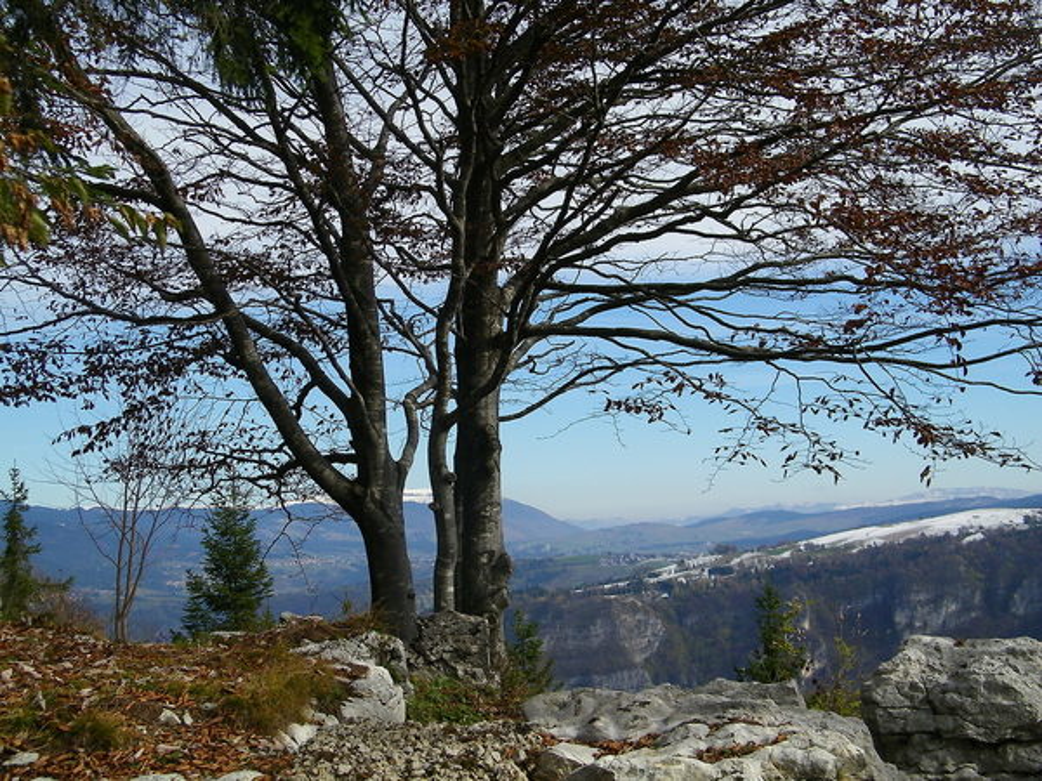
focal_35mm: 55
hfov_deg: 34.9
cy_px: 390
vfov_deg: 26.6
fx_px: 1656
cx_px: 521
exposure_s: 1/200
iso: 80
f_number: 8.2
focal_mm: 9.7
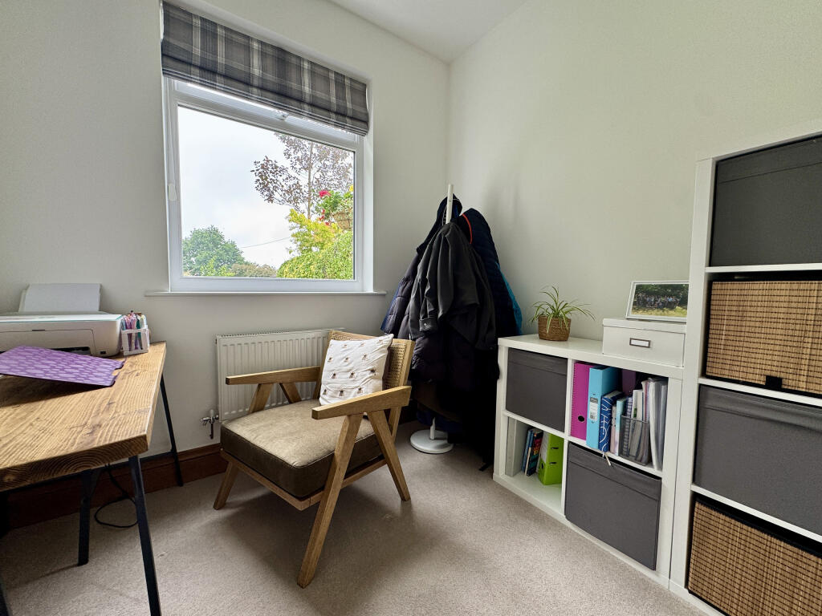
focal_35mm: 14
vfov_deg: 85.7
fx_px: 332
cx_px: 411
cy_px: 308
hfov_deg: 102.1
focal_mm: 2.22
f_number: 2.2
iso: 64
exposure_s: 1/99
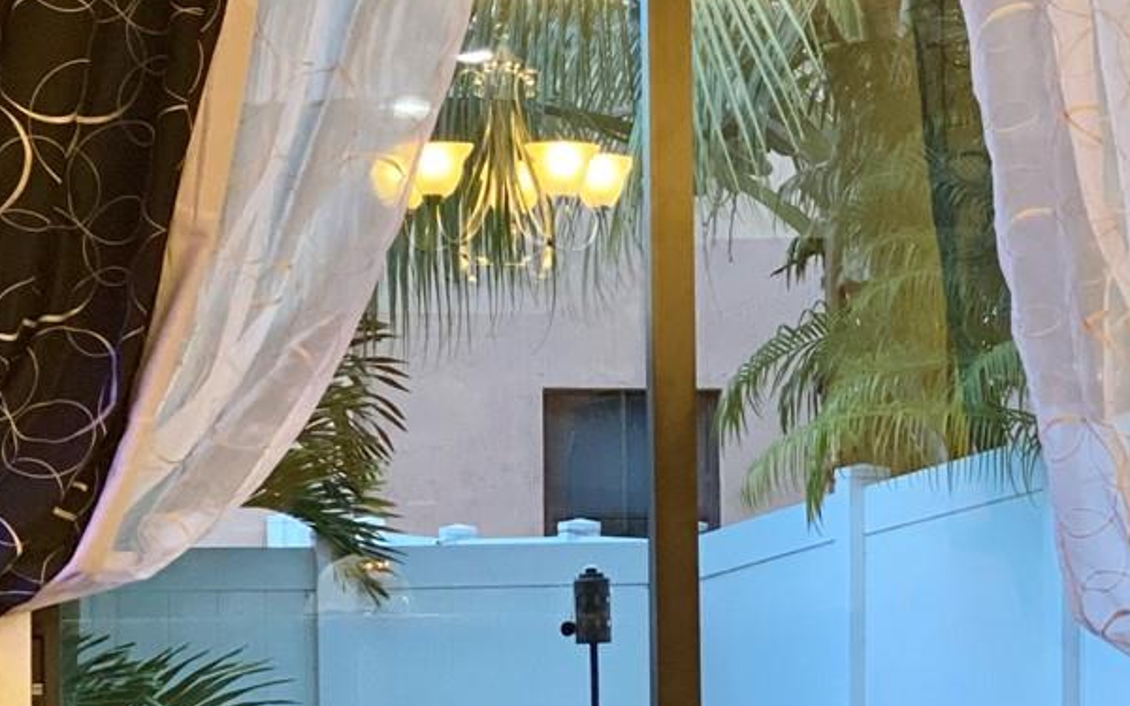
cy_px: 446
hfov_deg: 14.2
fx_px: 4527
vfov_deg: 8.9
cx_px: 891
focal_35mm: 147
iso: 320
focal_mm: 6
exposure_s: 1/40
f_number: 2
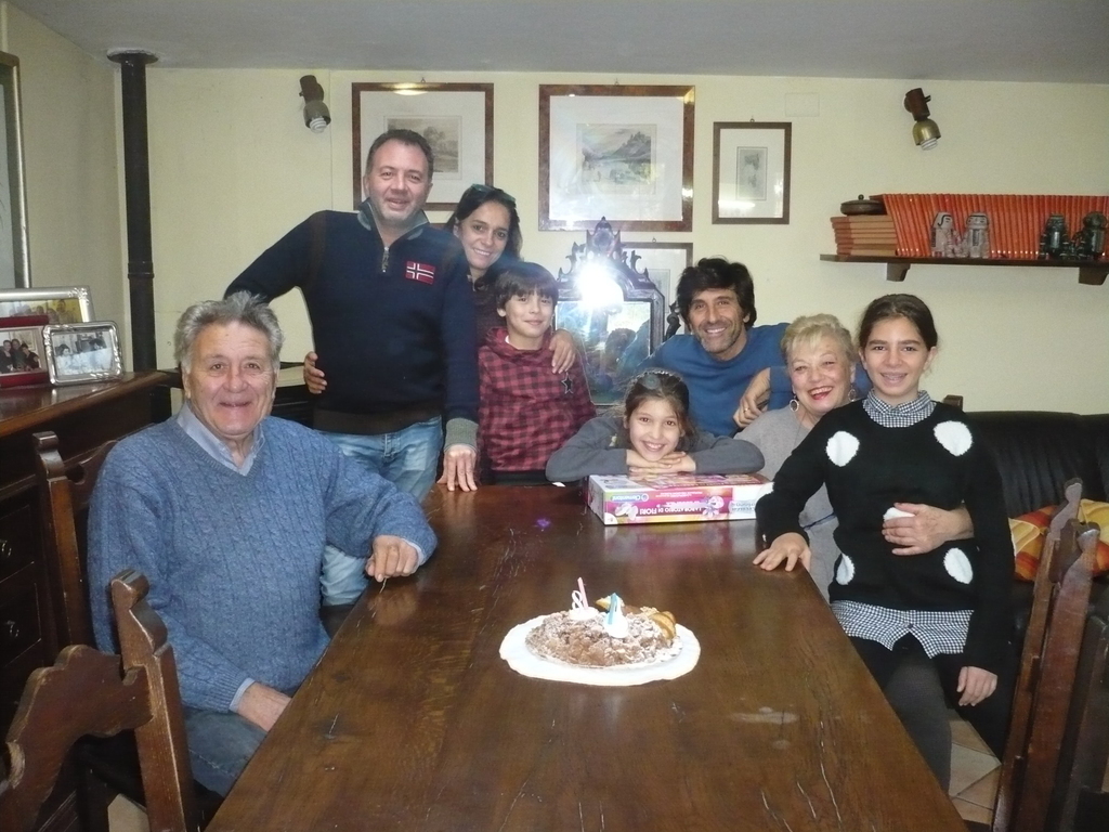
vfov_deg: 40.7
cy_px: 416
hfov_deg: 52.6
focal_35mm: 35
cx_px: 554
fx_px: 1121
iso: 500
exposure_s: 1/30
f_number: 2.8
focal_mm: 5.8
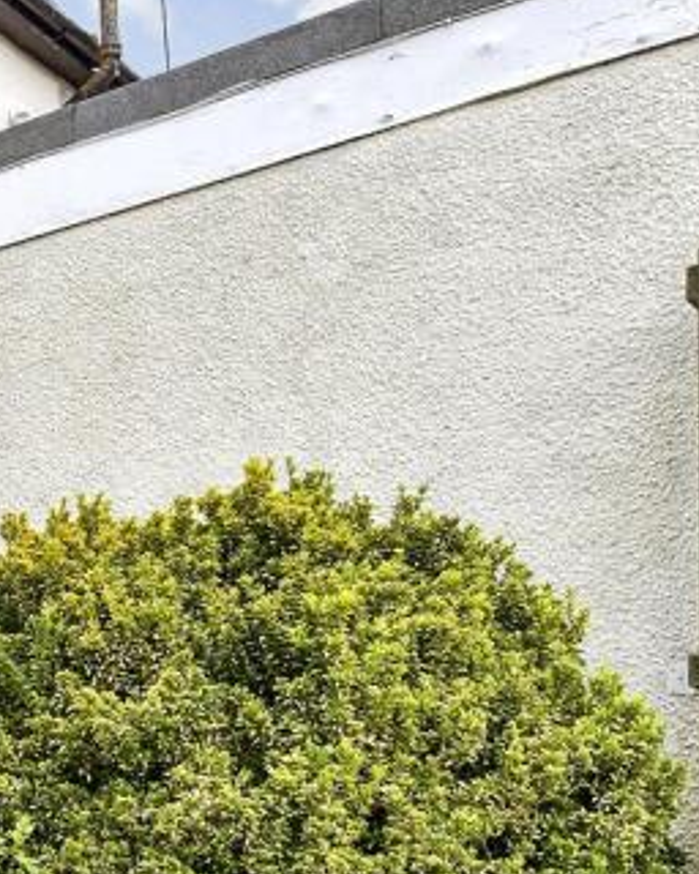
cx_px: -284
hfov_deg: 26.5
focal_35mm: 45
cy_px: 731
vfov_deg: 39.1
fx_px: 1164
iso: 160
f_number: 8
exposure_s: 1/80
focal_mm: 10
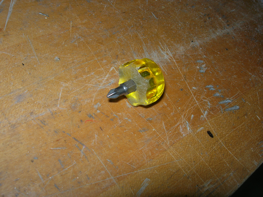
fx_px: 289
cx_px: 132
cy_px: 98
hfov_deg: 49.0
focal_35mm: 38
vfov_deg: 37.7
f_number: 4.8
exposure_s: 1/60.1
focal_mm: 7.8
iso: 64
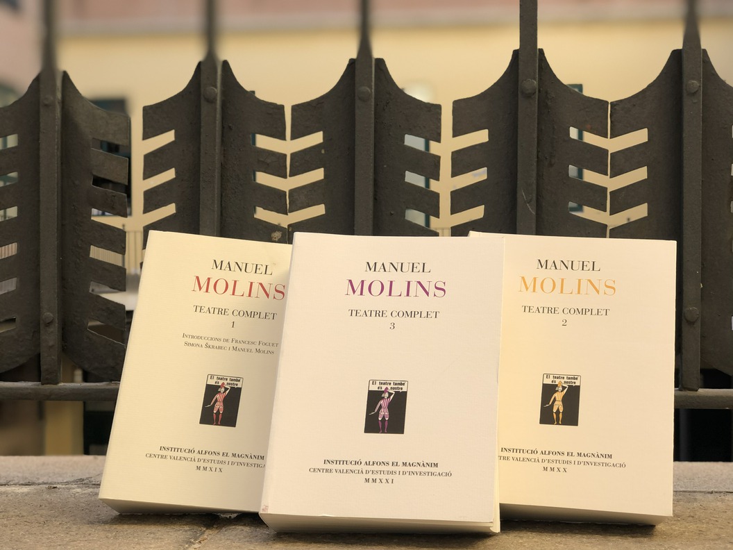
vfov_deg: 25.7
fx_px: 1207
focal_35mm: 57
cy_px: 275
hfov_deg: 33.8
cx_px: 366
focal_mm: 6.6
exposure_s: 1/120
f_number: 2.8
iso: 20
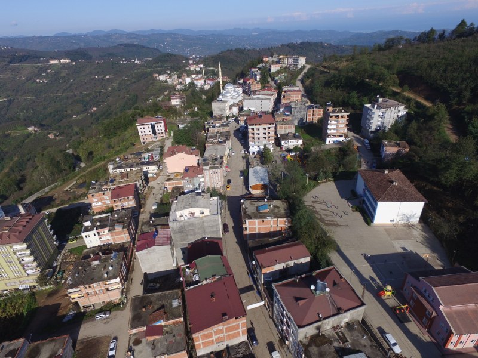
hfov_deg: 81.7
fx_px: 276
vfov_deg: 66.0
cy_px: 179
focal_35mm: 20
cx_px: 239
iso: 100
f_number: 2.8
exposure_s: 1/1379
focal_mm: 3.61
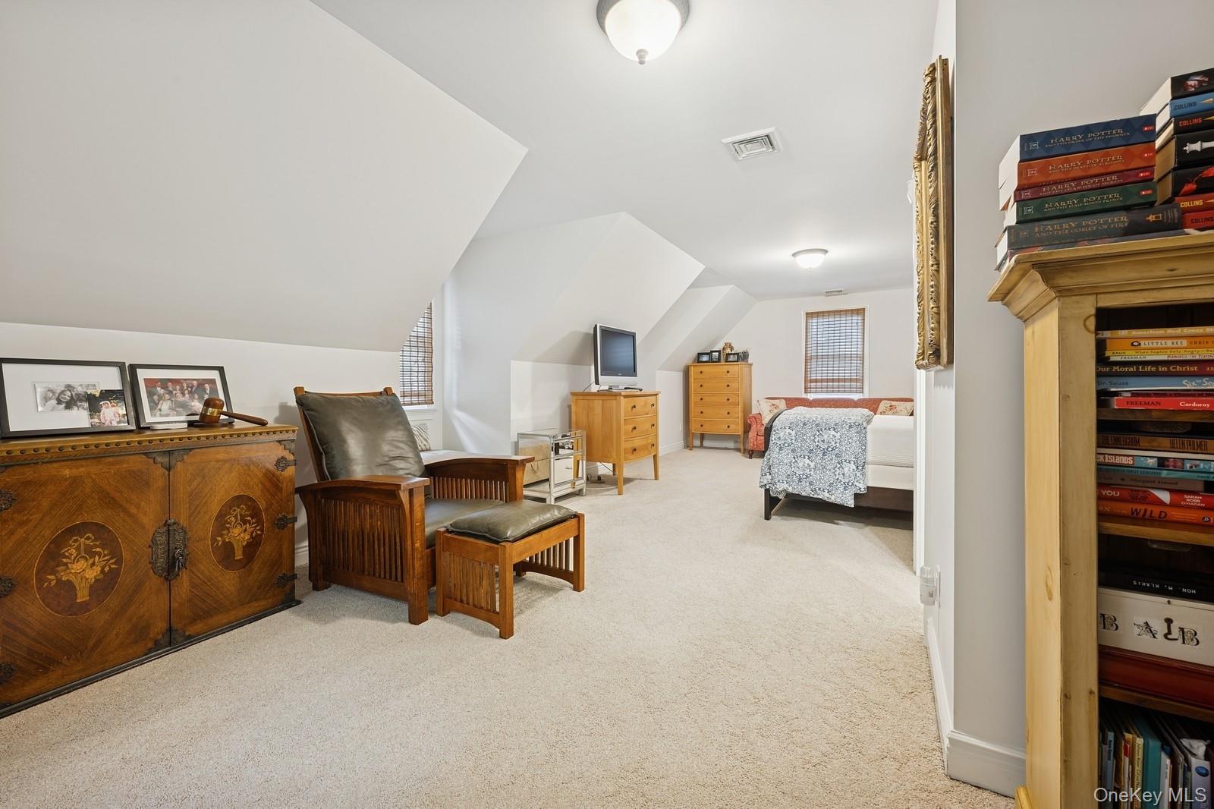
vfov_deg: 81.2
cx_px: 607
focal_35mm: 14
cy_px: 404
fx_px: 472
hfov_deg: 104.3
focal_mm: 14
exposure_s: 3
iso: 100
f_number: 11
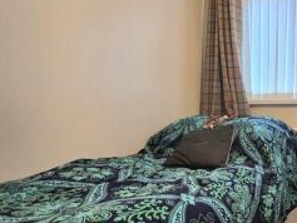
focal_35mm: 32
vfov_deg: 44.1
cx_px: 242
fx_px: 275
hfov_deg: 52.7
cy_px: 101
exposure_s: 1/50.3
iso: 250
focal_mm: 2.2
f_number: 2.2
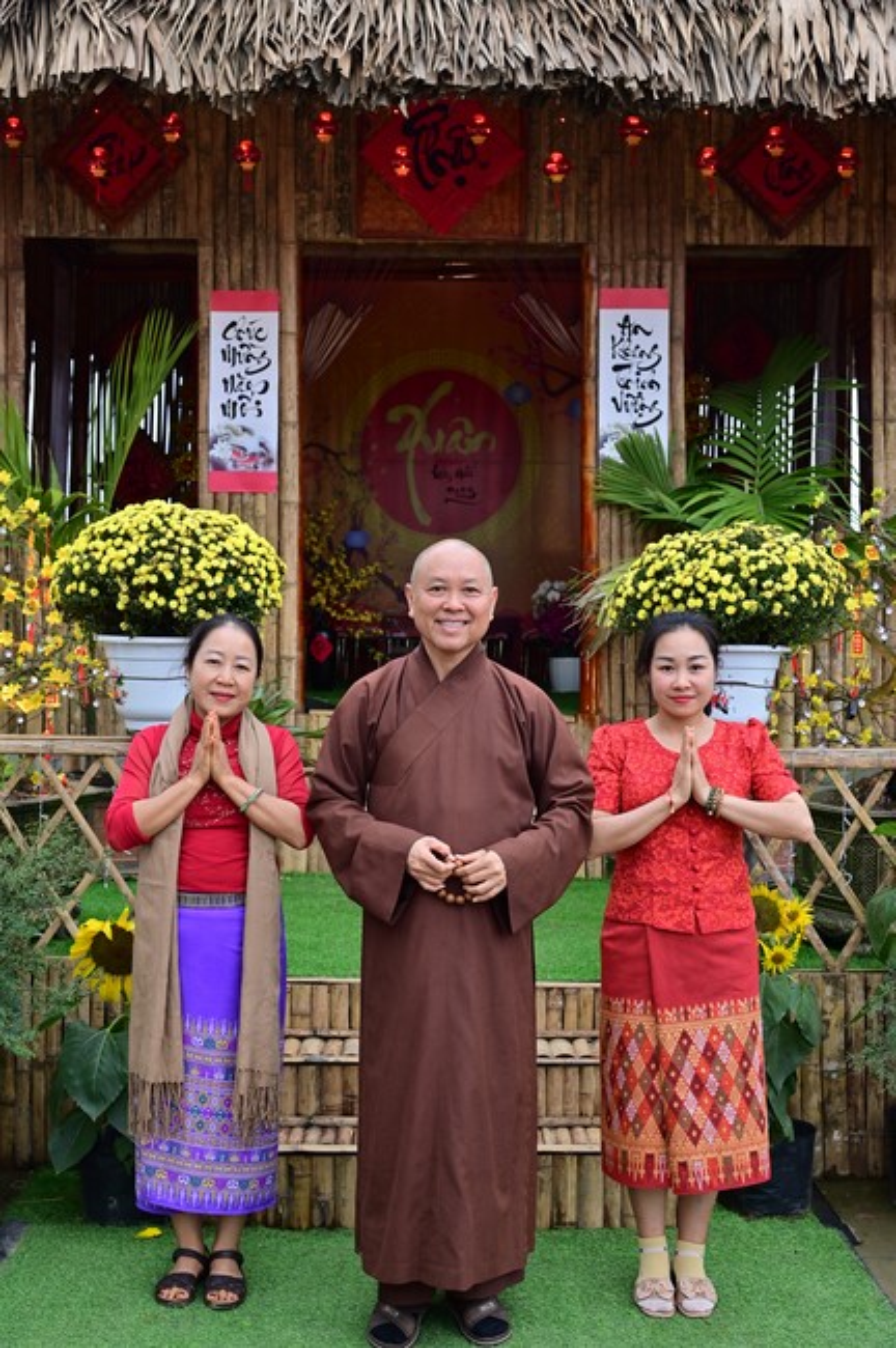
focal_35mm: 48
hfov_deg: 28.0
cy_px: 674
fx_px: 1796
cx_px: 448
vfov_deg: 41.2
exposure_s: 1/100
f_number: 5.6
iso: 160
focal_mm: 48
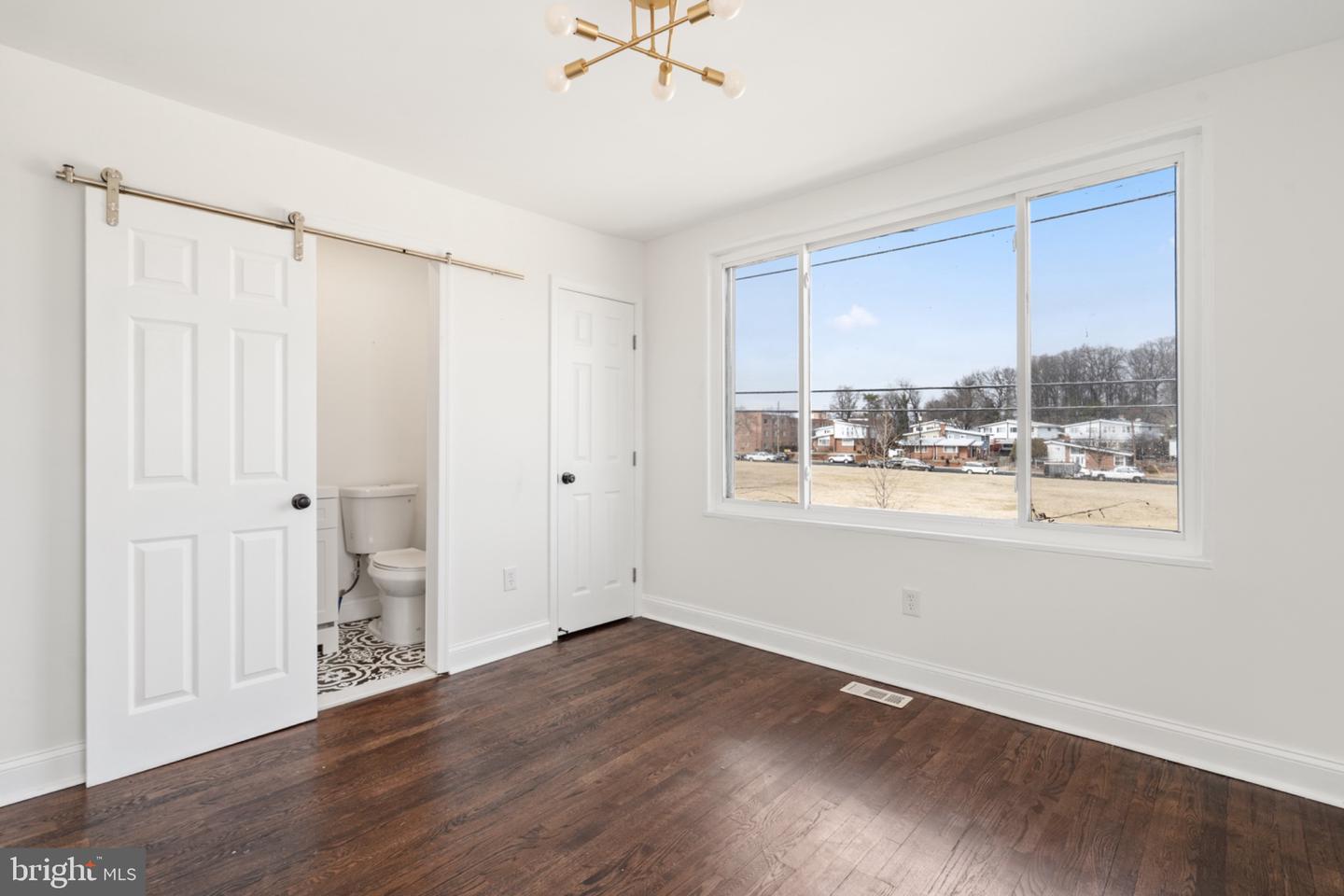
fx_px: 597
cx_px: 672
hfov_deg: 96.7
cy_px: 448
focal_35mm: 16
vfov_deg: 73.7
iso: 500
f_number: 8
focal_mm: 16
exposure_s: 1/30
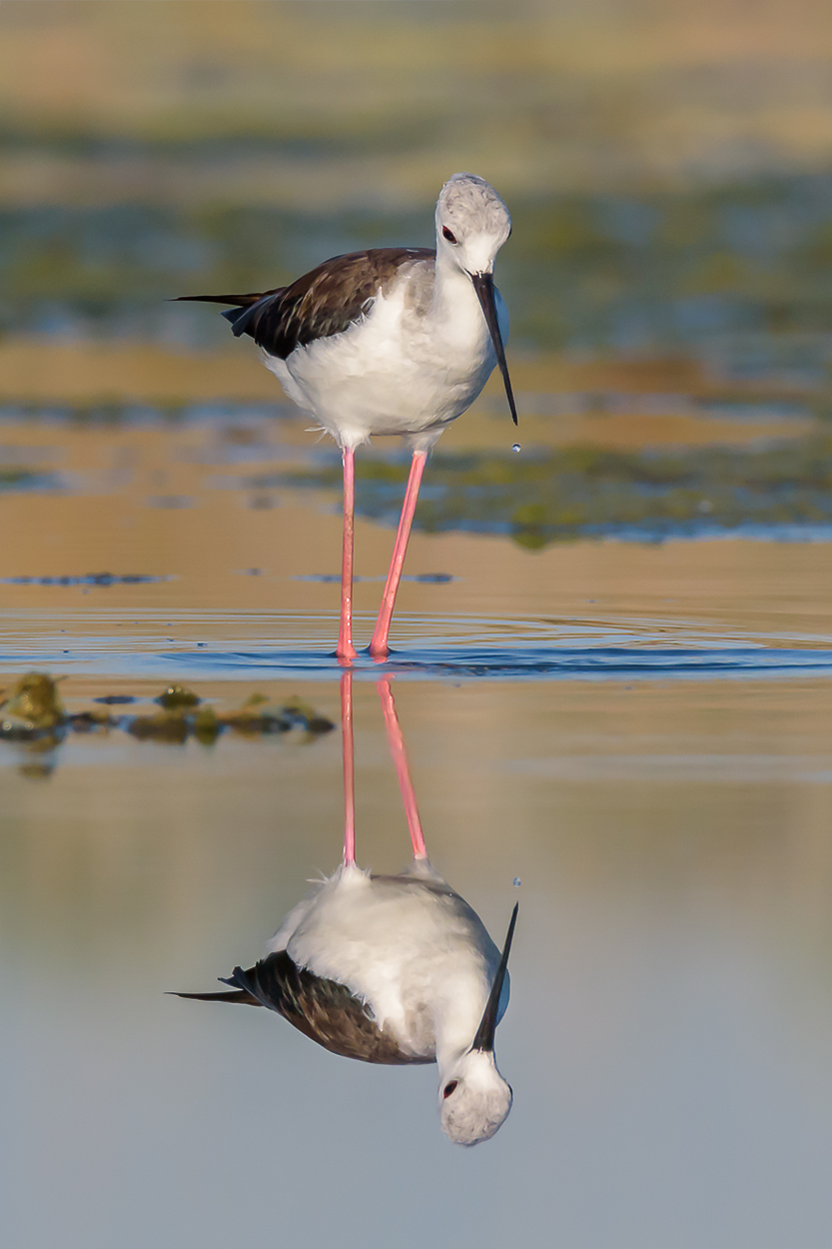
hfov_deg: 2.3
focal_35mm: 600
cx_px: 416
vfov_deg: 3.4
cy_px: 624
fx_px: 20804
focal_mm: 600
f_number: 8
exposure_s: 1/3200
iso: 1000
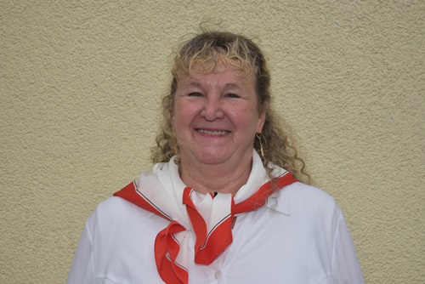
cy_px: 142
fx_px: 1004
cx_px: 212
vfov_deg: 16.1
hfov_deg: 23.9
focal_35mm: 85
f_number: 16
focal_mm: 85
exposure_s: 1/200
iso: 800
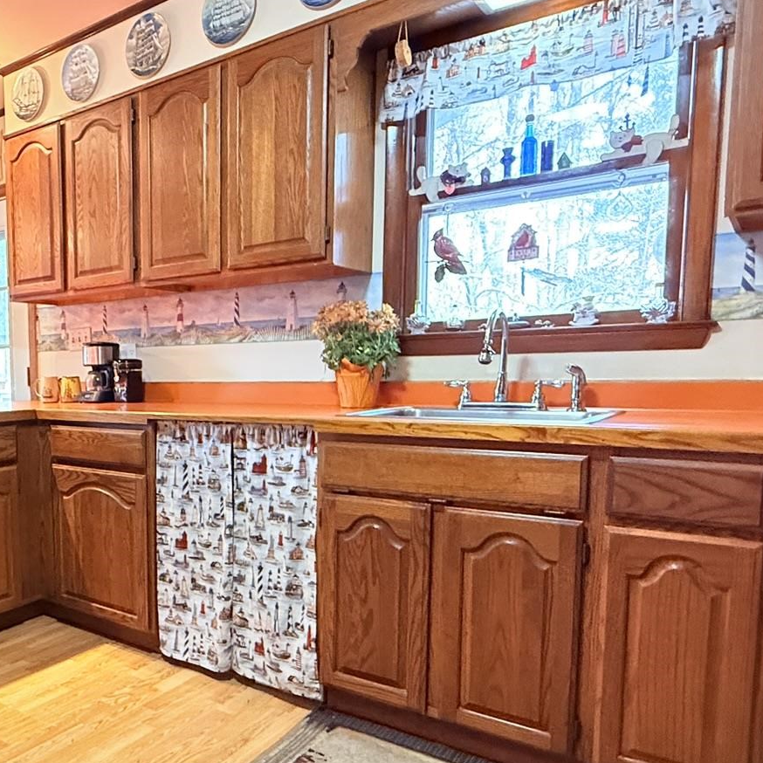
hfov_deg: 51.3
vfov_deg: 55.3
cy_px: 447
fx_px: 723
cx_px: 128
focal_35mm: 29
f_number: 2.2
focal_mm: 2.22
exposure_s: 1/60
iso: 640
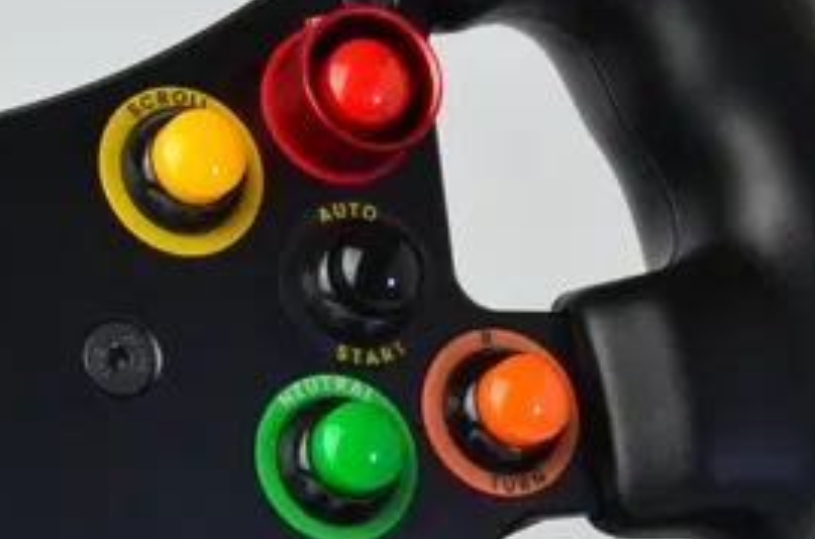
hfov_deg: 14.5
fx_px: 3094
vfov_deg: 9.9
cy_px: 592
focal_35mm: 137
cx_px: -206
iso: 1000
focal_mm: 26
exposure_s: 1/30
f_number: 13
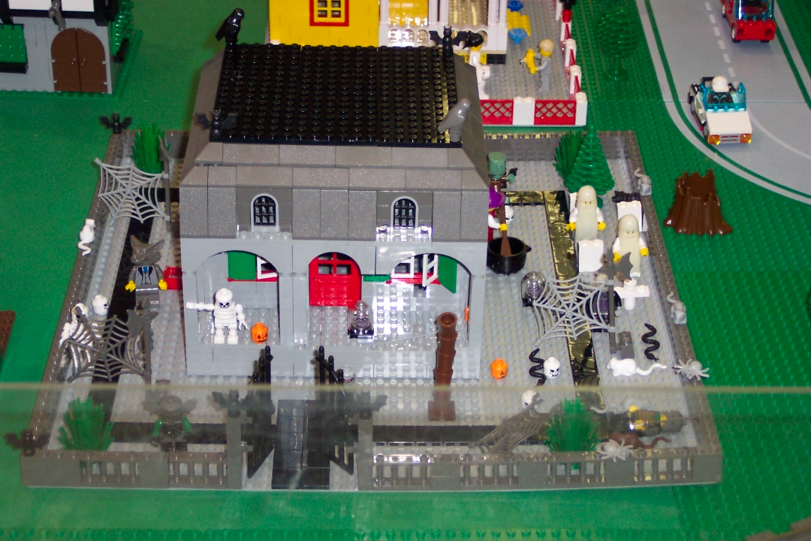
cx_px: 406
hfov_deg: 26.7
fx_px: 1712
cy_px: 270
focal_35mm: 76
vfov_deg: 17.9
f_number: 4
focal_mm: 16
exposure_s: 1/60
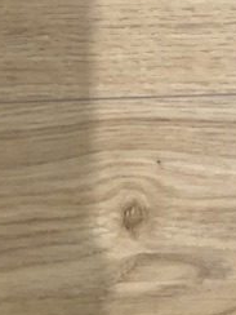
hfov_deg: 9.7
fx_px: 1336
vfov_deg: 11.1
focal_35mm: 147
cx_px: 378
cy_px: -454
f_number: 1.8
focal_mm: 3.99
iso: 100
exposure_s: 1/6
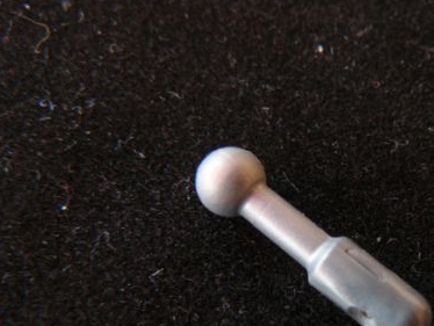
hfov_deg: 35.5
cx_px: 316
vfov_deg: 27.3
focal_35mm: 53
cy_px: 227
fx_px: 665
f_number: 4
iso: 100
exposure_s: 1/30
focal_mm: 6
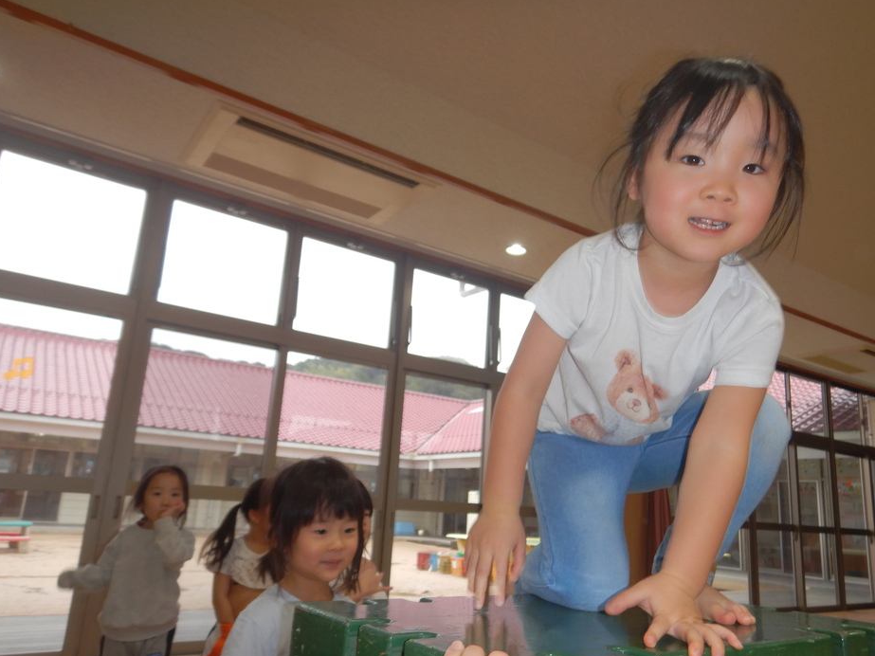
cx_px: 469
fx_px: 657
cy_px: 350
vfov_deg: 53.0
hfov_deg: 67.2
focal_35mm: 26
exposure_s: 1/80
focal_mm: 4.3
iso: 125
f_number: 2.8
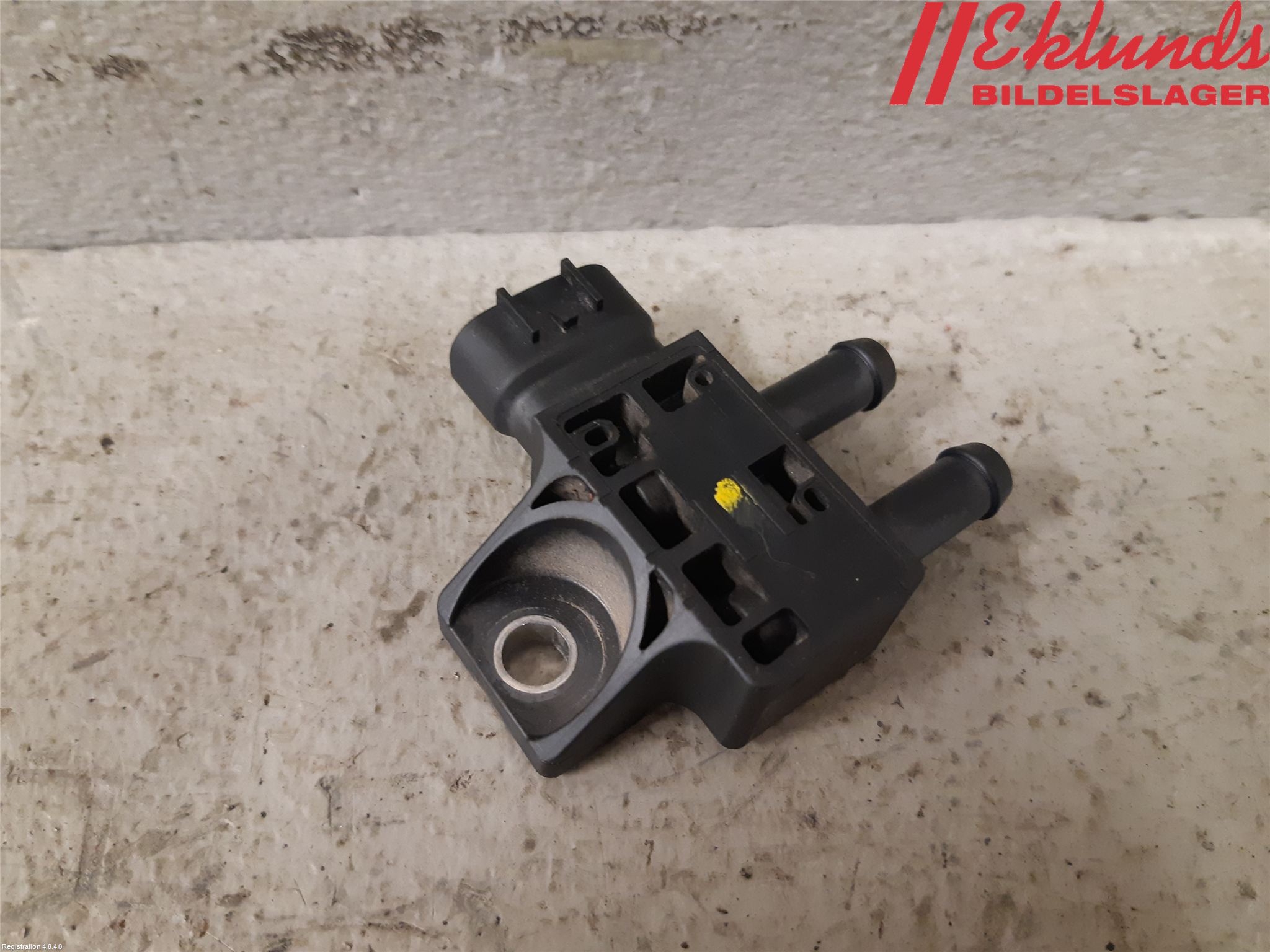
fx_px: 954
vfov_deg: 53.1
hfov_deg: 67.3
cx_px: 635
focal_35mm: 26
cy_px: 476
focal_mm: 3.93
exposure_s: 1/33
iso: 250
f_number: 1.7
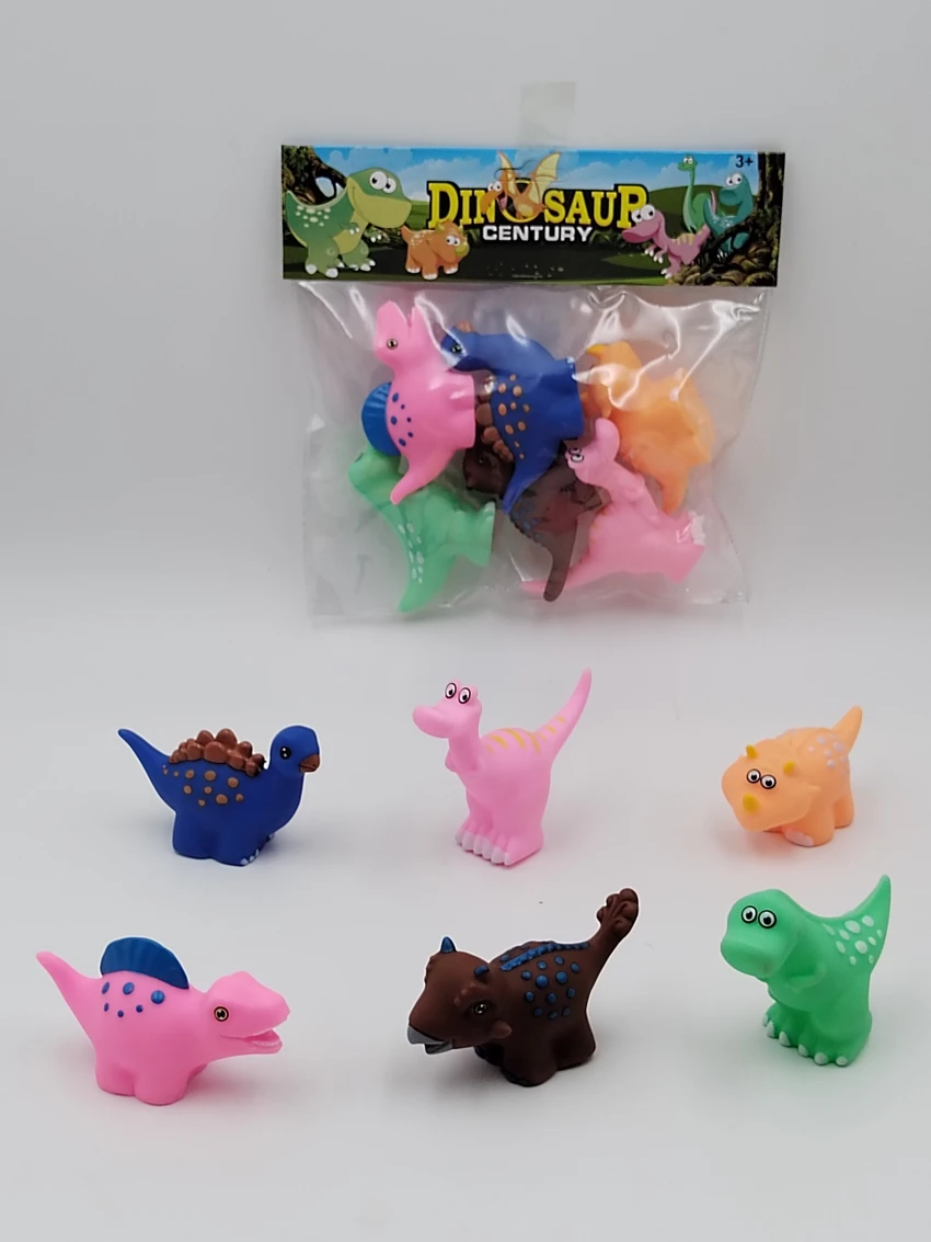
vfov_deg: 37.5
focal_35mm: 51
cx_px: 466
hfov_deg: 28.6
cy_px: 621
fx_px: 1829
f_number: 1.8
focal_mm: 4.75
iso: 127
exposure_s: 1/100
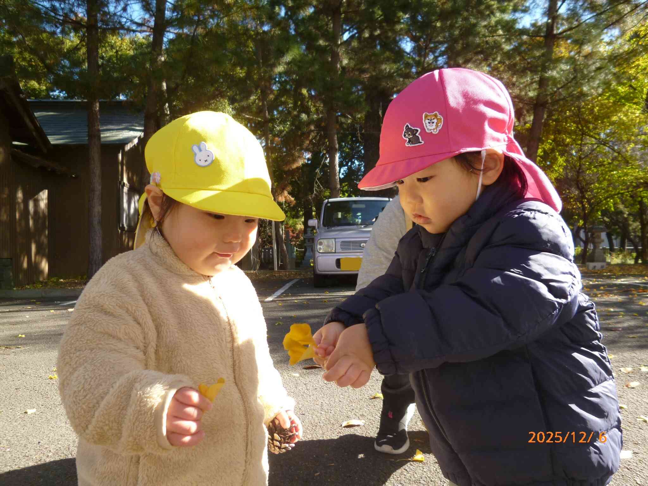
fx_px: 449
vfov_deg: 56.8
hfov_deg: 71.6
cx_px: 324
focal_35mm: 24
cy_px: 243
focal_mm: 4.3
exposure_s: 1/320
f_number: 2.5
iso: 100
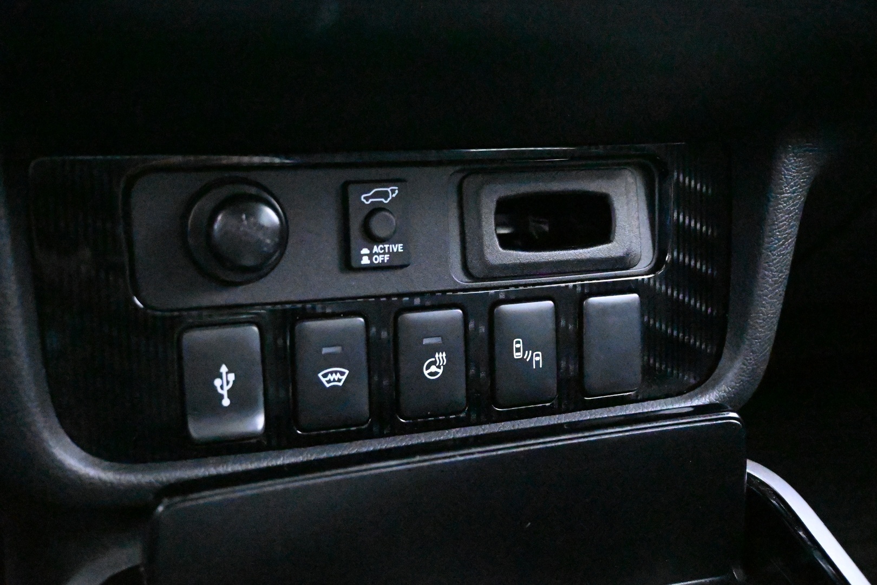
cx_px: 438
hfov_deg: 47.2
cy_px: 292
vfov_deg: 32.4
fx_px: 1005
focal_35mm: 41
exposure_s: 1/20
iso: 51200
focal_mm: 27.5
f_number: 4.5
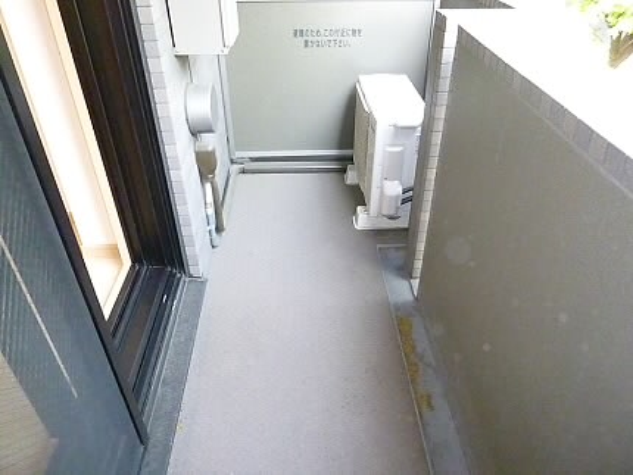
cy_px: 238
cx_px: 316
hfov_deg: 69.4
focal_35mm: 25
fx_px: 457
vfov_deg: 54.9
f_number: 3.1
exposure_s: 1/125
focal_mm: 4.5
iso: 1600
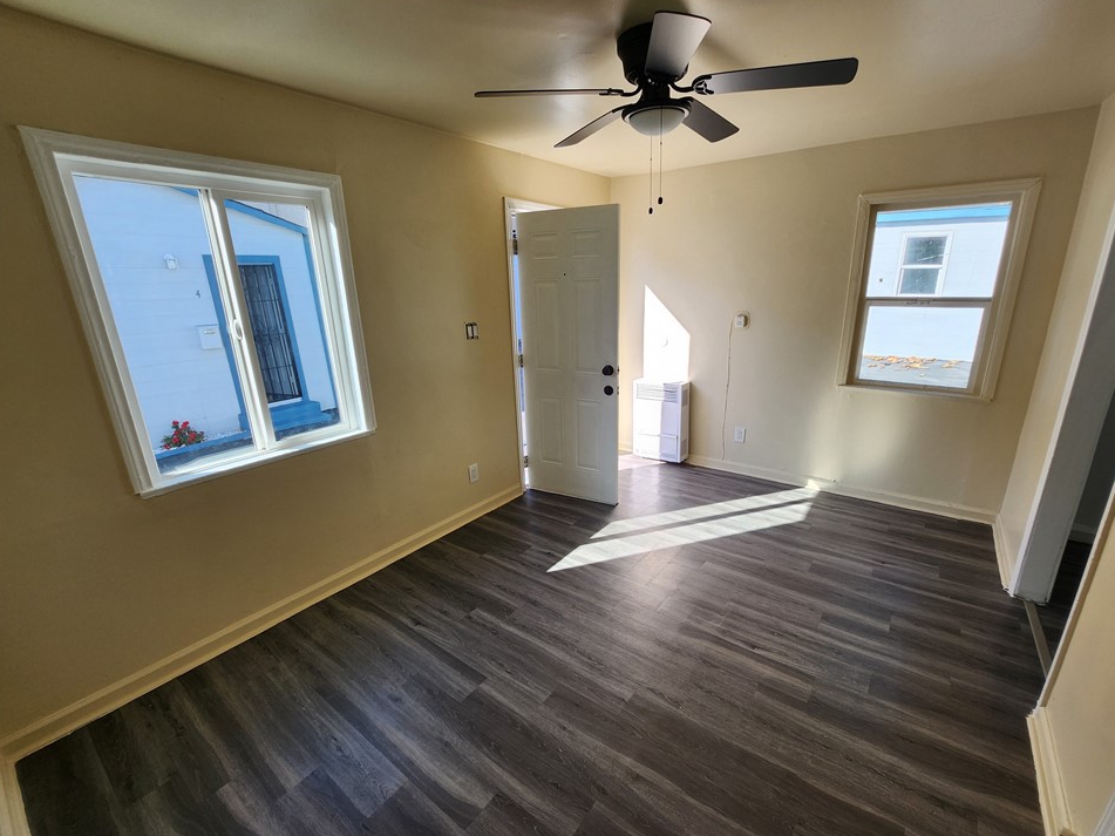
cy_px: 440
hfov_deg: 102.0
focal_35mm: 14
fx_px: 451
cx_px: 584
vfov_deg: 85.6
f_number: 2.2
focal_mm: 1.7
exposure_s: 1/122
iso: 32
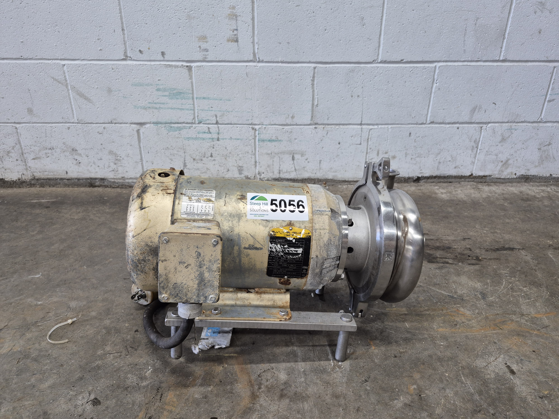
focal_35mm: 23
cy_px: 210
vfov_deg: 58.9
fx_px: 371
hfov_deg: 73.9
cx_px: 280
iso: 250
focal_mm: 5.4
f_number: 1.8
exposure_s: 1/120
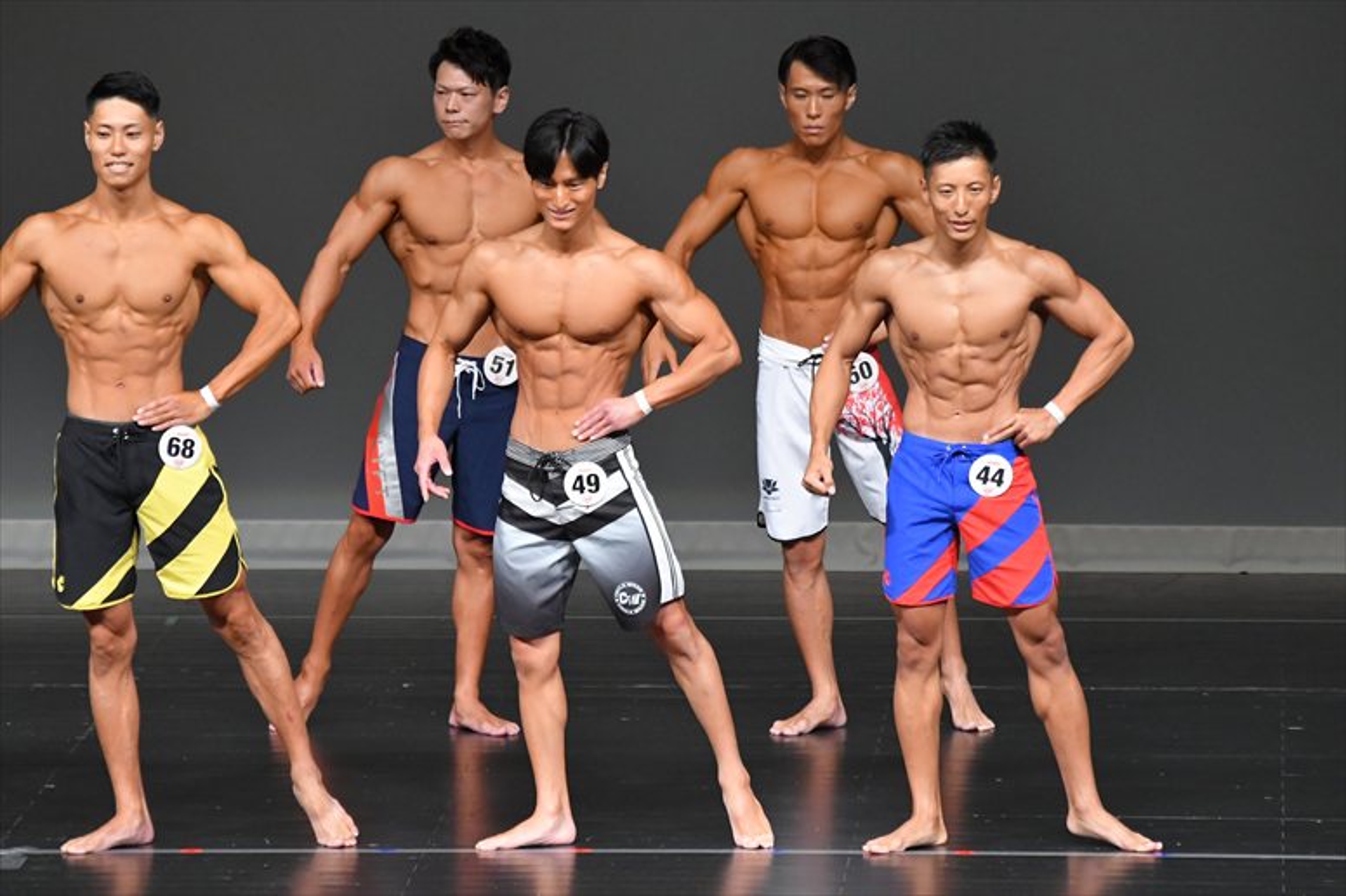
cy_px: 448
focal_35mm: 315
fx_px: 11772
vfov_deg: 4.4
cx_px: 673
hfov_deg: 6.5
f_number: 5.6
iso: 4000
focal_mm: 210
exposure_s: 1/400
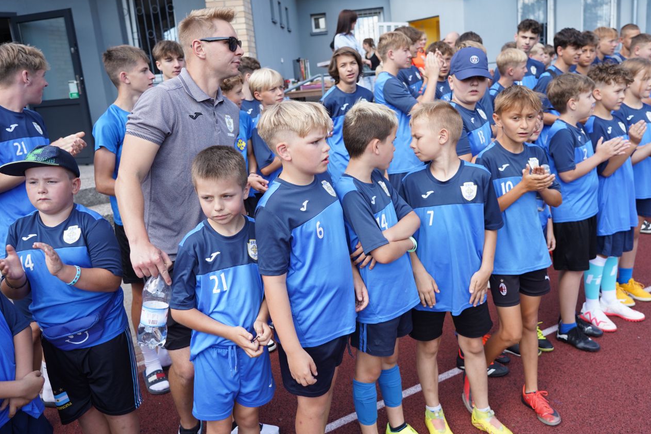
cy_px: 212
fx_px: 542
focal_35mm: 30
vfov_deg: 43.6
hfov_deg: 61.9
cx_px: 336
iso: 250
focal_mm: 29
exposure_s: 1/400
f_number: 4.5
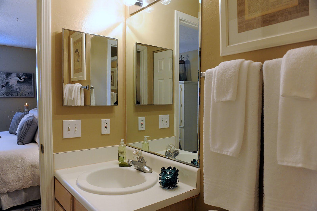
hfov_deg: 73.8
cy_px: 106
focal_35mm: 24
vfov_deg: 53.1
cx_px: 158
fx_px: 211
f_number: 5
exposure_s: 1/100
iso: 1600
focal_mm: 24
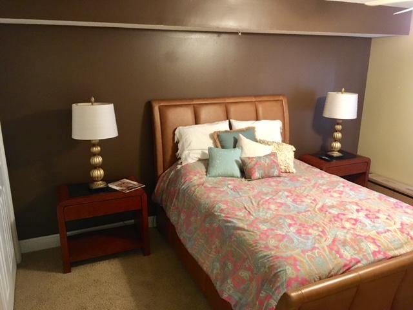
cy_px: 155
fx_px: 346
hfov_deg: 61.7
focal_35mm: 29
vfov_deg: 48.2
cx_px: 206
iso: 200
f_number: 2.2
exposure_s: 1/17
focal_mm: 4.15
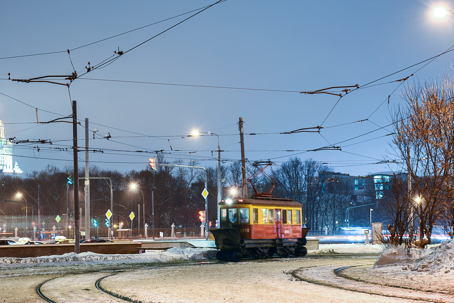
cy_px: 150
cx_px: 213
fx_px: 706
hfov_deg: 35.6
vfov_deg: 24.2
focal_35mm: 56
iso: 160
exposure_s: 2.5
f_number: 5.6
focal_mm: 32
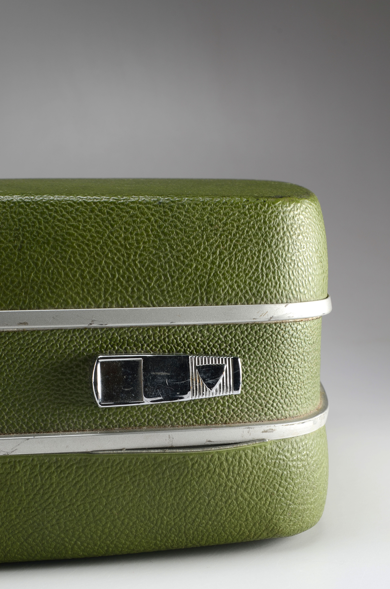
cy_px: 294
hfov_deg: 21.5
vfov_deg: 32.0
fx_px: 1028
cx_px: 195
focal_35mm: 63
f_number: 13
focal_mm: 42
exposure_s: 1/80
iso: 100
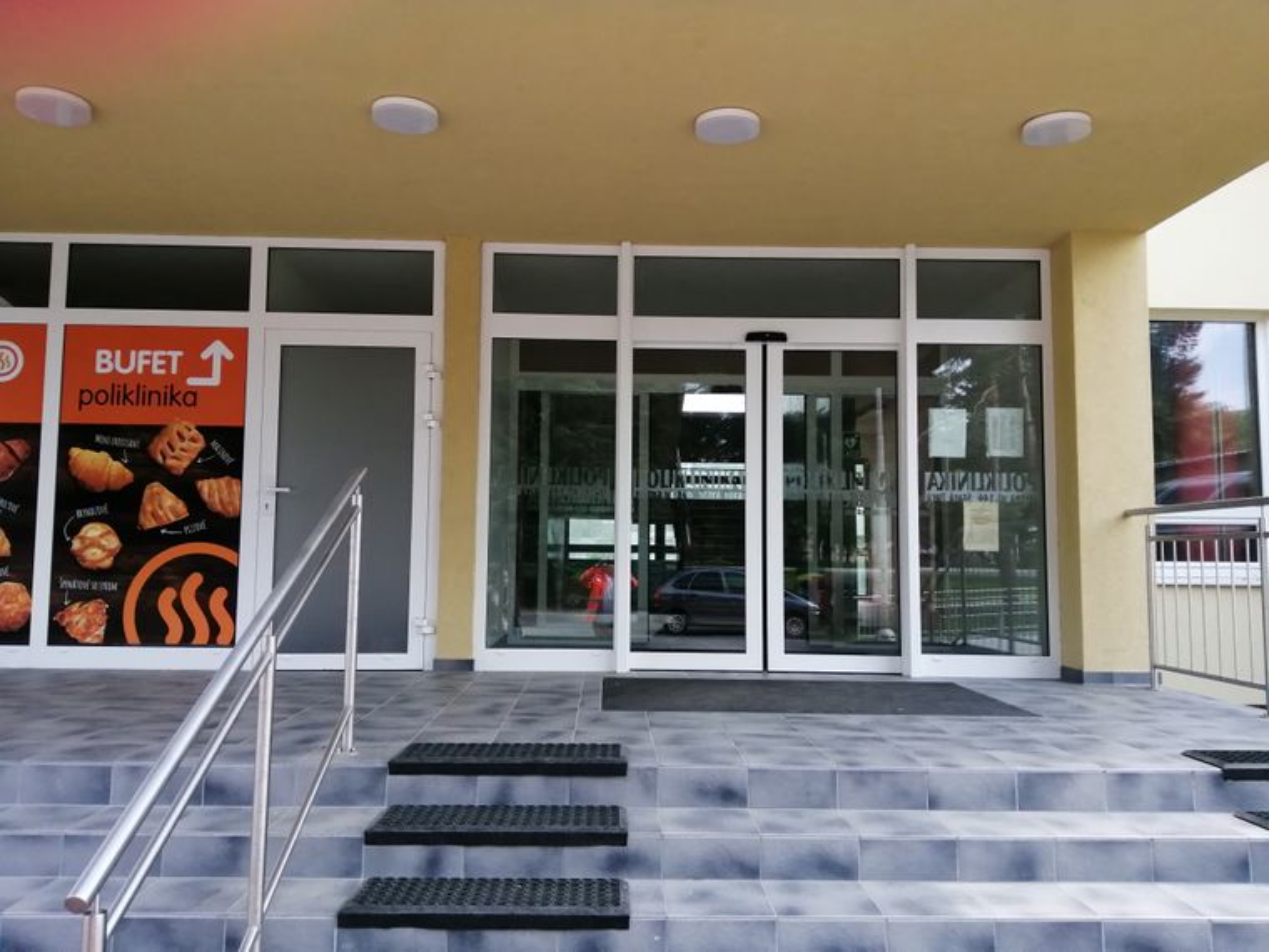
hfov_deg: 67.3
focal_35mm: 26
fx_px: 953
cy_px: 476
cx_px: 634
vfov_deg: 53.1
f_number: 1.8
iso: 125
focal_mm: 3.6
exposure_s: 1/900
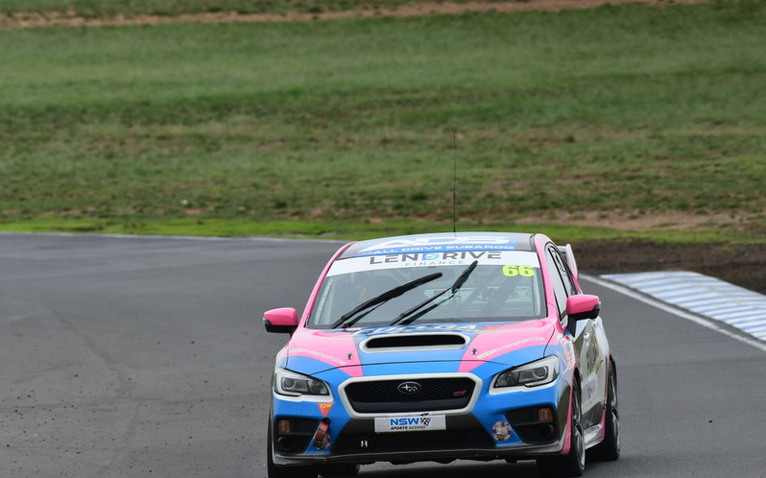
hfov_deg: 2.7
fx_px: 16005
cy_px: 247
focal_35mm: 767
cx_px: 383
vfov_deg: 1.7
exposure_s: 1/640
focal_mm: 500
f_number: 10
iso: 640
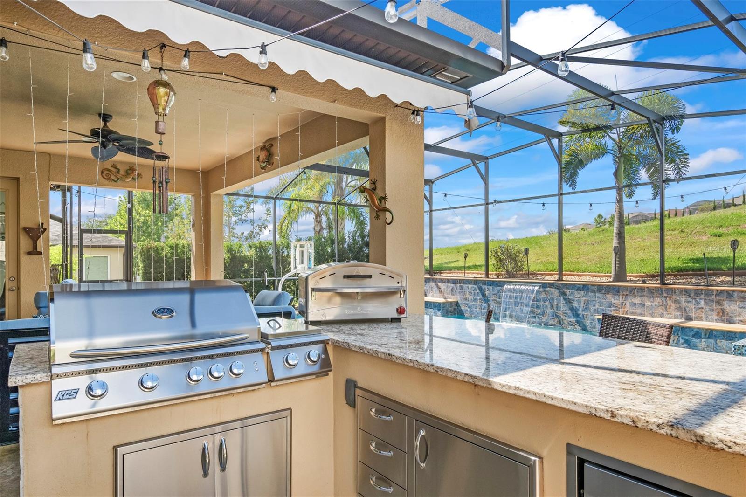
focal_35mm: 21
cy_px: 248
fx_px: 435
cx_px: 373
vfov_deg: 59.5
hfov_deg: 81.2
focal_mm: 14
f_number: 8
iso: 100
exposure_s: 1/40
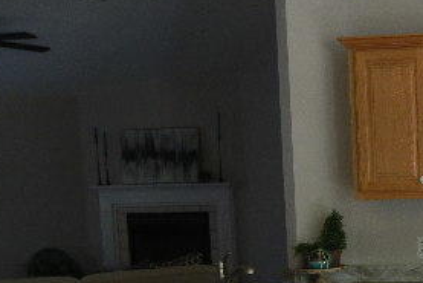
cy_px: 285
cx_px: 466
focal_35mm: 72
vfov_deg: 18.4
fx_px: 846
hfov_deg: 25.9
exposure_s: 1/30
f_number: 3.5
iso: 247
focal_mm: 5.4
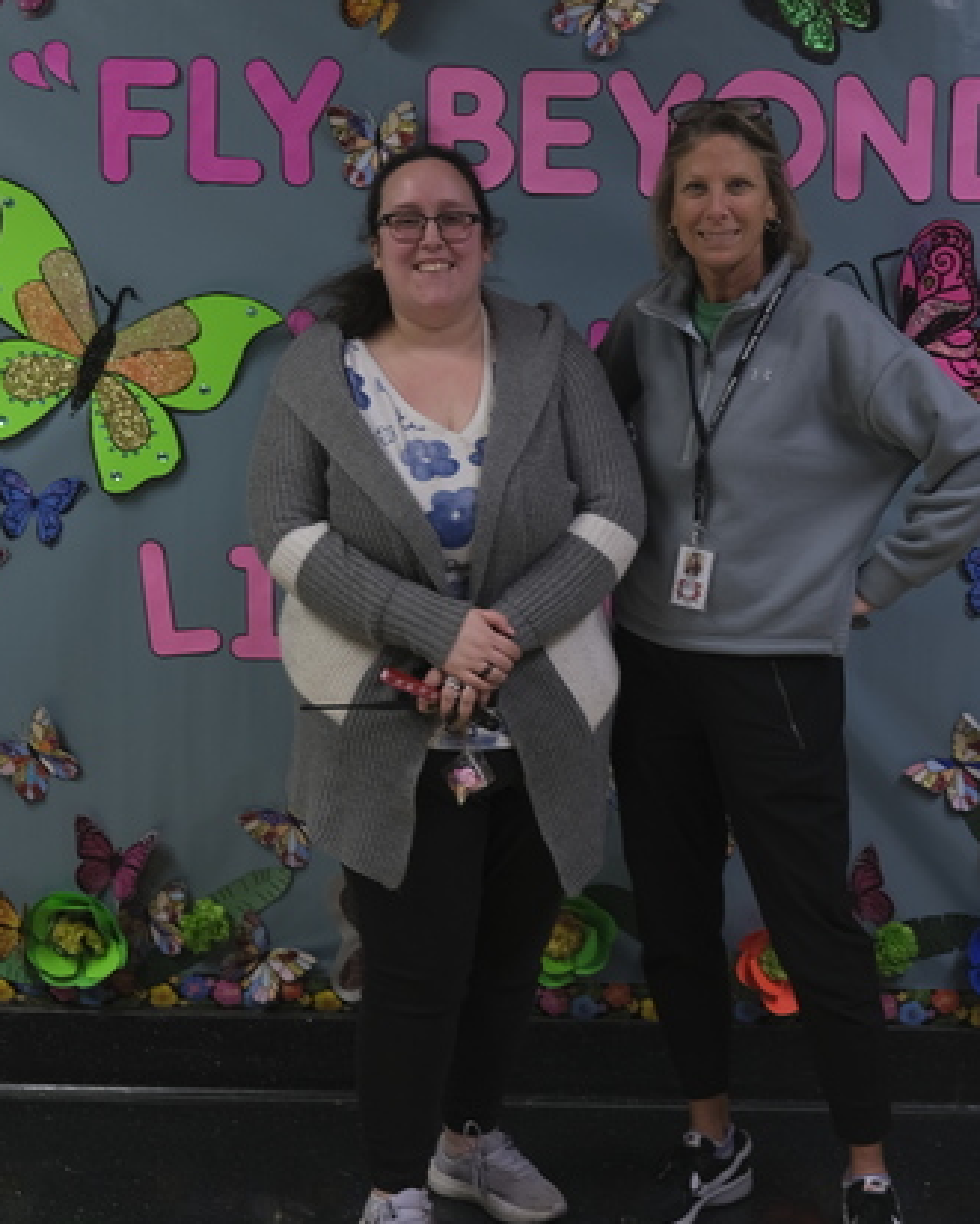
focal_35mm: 56
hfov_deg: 27.0
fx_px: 2029
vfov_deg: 33.5
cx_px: 643
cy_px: 671
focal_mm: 16
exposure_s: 1/10
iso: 160
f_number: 4
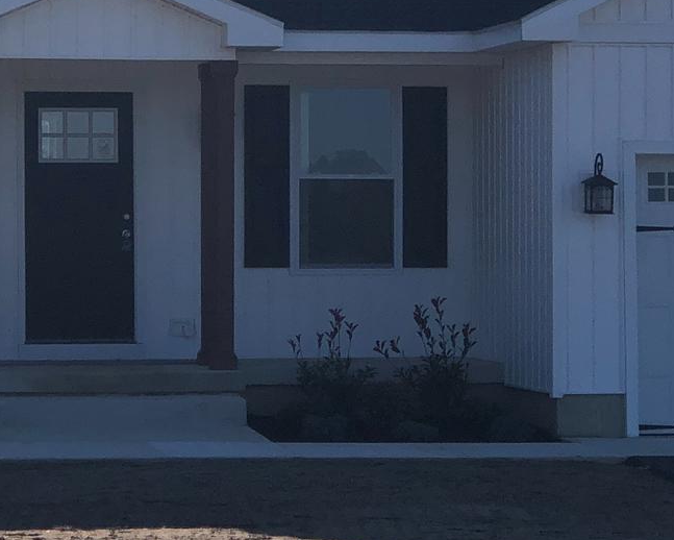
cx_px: 280
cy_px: 119
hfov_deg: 11.0
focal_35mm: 176
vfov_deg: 8.8
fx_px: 3512
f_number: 2.8
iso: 20
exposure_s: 1/1215
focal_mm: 6.6
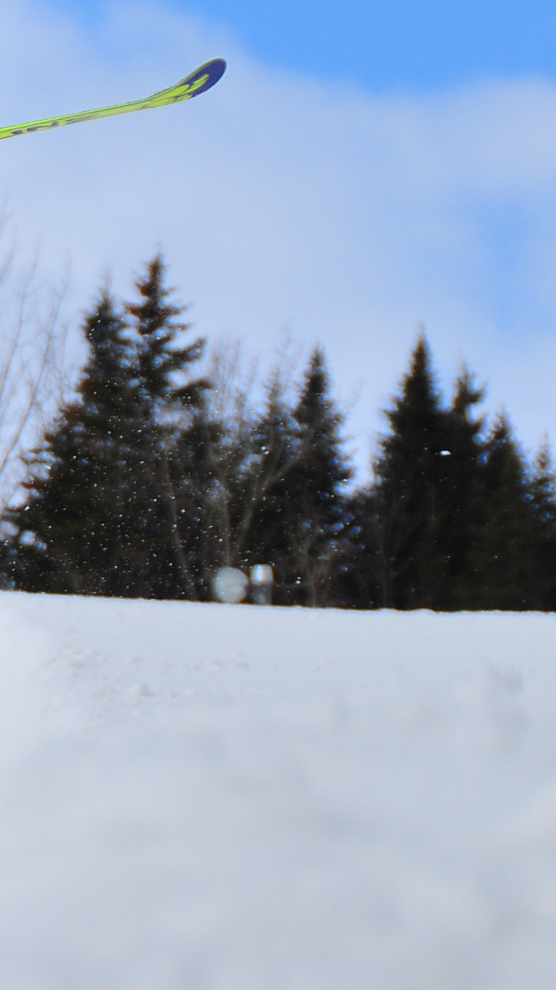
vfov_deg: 5.0
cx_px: -234
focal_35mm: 433
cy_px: 227
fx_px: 11340
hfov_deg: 2.8
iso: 200
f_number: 5.6
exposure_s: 1/1000
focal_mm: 95
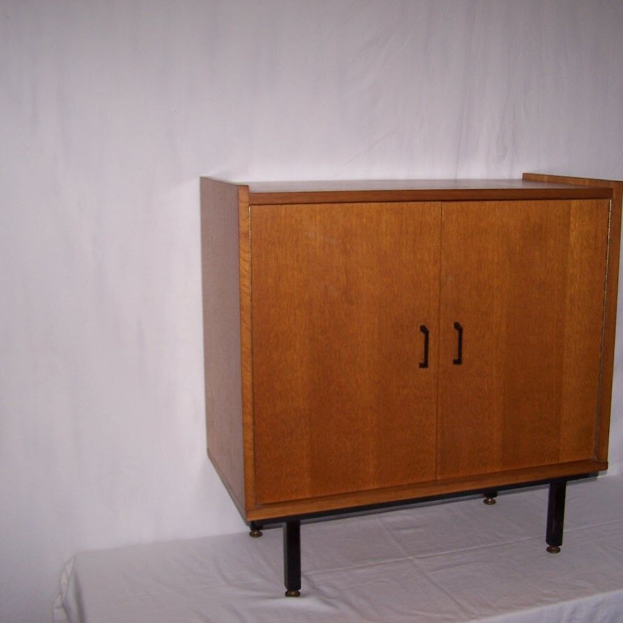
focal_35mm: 45
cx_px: 368
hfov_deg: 37.4
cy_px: 311
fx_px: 916
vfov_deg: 37.6
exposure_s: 1/60
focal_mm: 6.3
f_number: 2.8
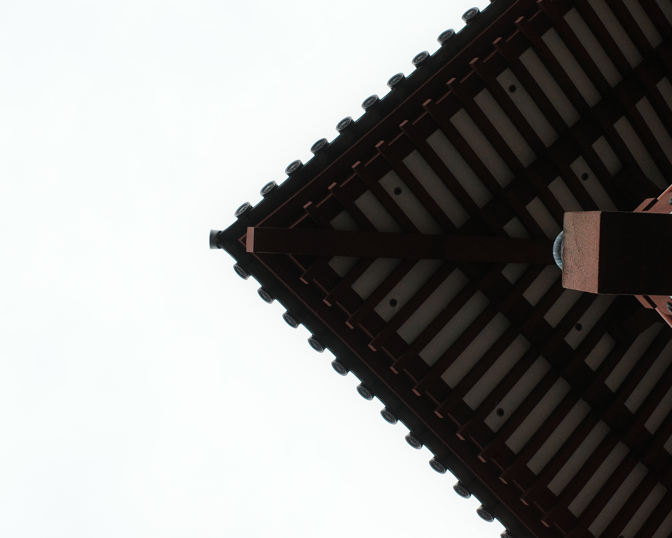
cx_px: 404
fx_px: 915
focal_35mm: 46
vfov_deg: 32.7
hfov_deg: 40.2
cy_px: 246
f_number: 8
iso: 800
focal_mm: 18.3
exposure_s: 1/160
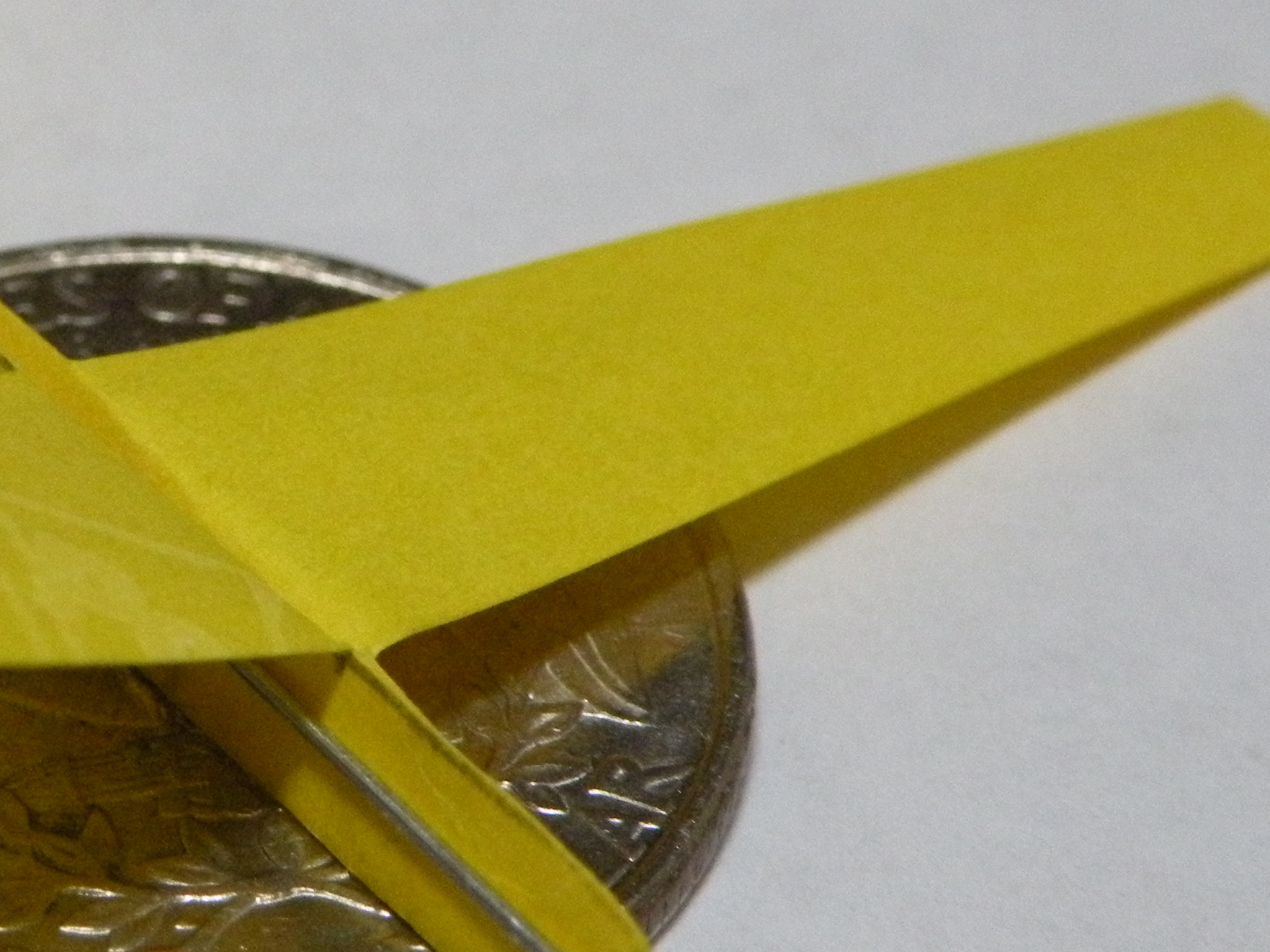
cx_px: 185
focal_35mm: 209
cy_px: 520
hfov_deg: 9.4
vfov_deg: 7.1
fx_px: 7667
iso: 400
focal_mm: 17.9
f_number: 4
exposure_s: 1/43.3
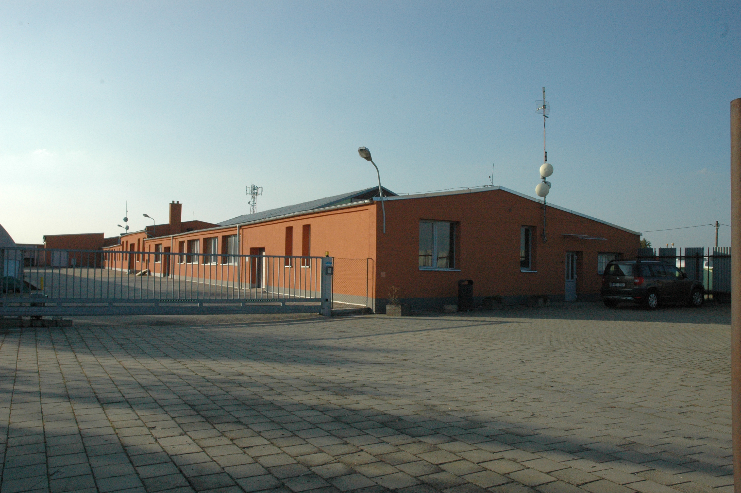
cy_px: 246
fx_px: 555
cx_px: 370
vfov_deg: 47.8
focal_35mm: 27
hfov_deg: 67.4
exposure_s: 1/800
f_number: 14
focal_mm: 18
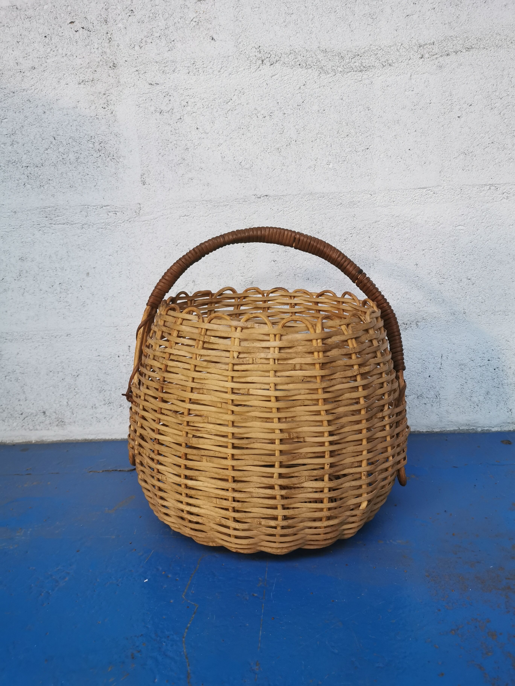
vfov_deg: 65.3
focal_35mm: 27
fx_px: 536
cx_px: 258
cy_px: 343
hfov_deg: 51.4
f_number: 1.8
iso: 320
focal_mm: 5.58
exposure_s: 1/33.3
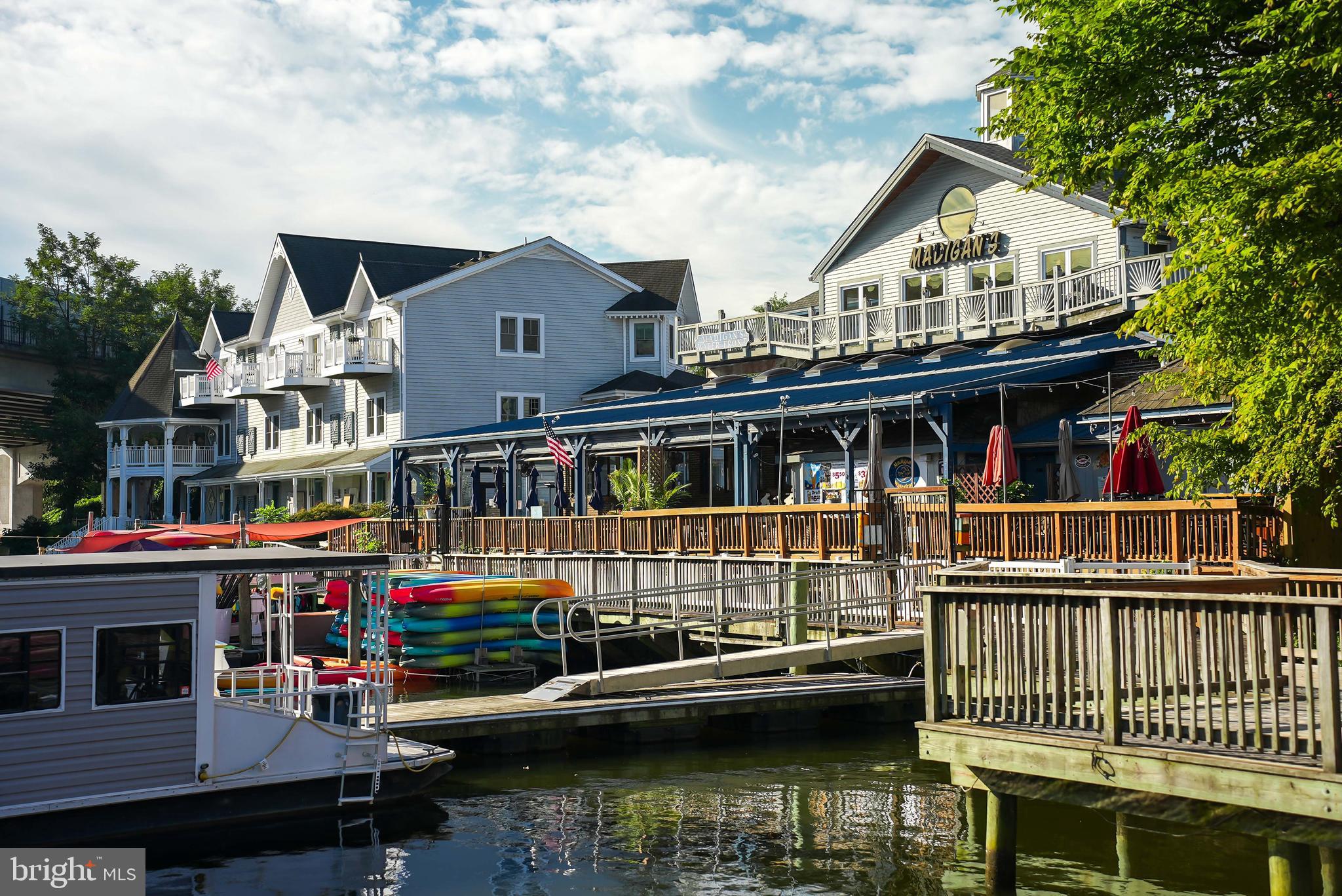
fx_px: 1827
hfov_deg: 40.3
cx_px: 671
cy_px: 448
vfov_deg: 27.5
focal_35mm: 49
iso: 80
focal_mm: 49
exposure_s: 1/125
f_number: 3.2
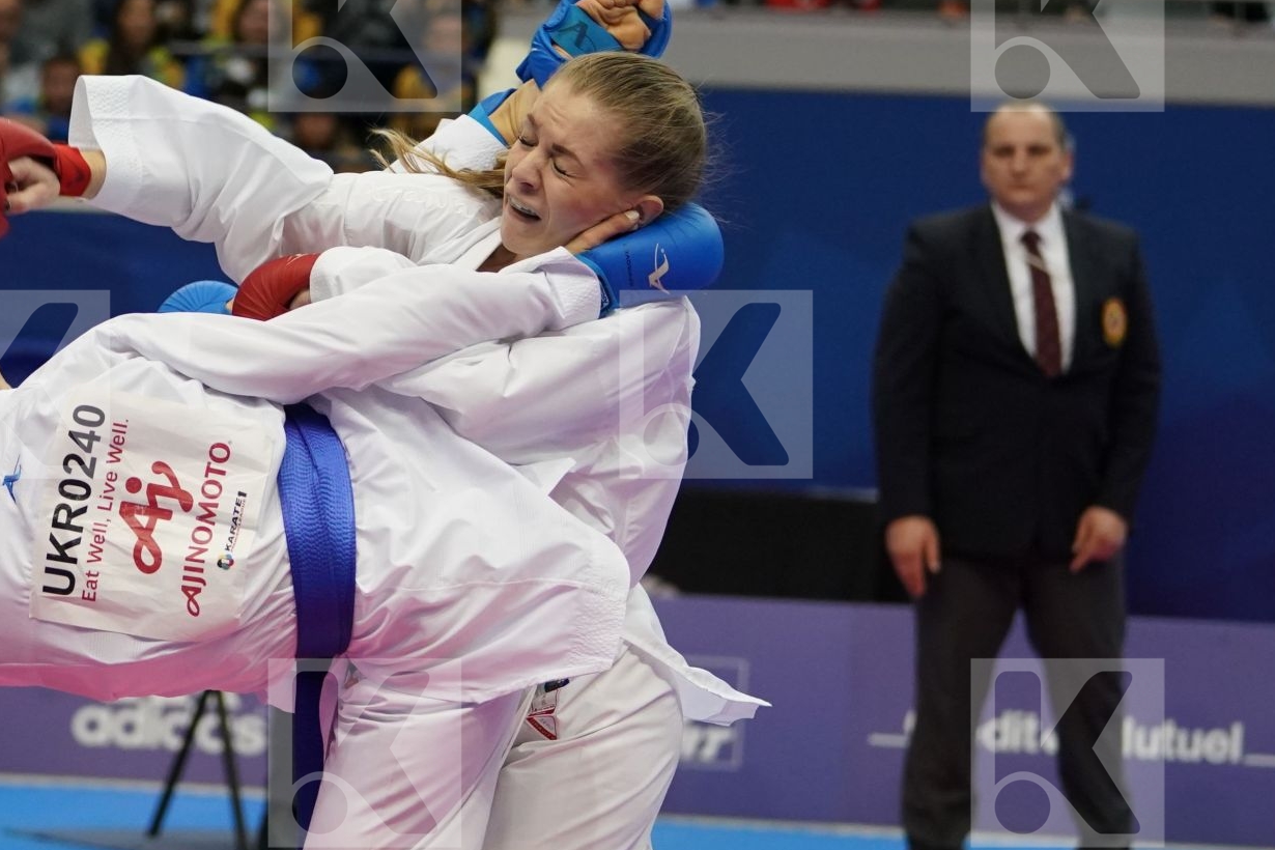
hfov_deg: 13.0
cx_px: 365
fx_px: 5595
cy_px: 385
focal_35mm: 158
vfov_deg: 8.7
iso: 2500
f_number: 2.8
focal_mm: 72
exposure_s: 1/1000
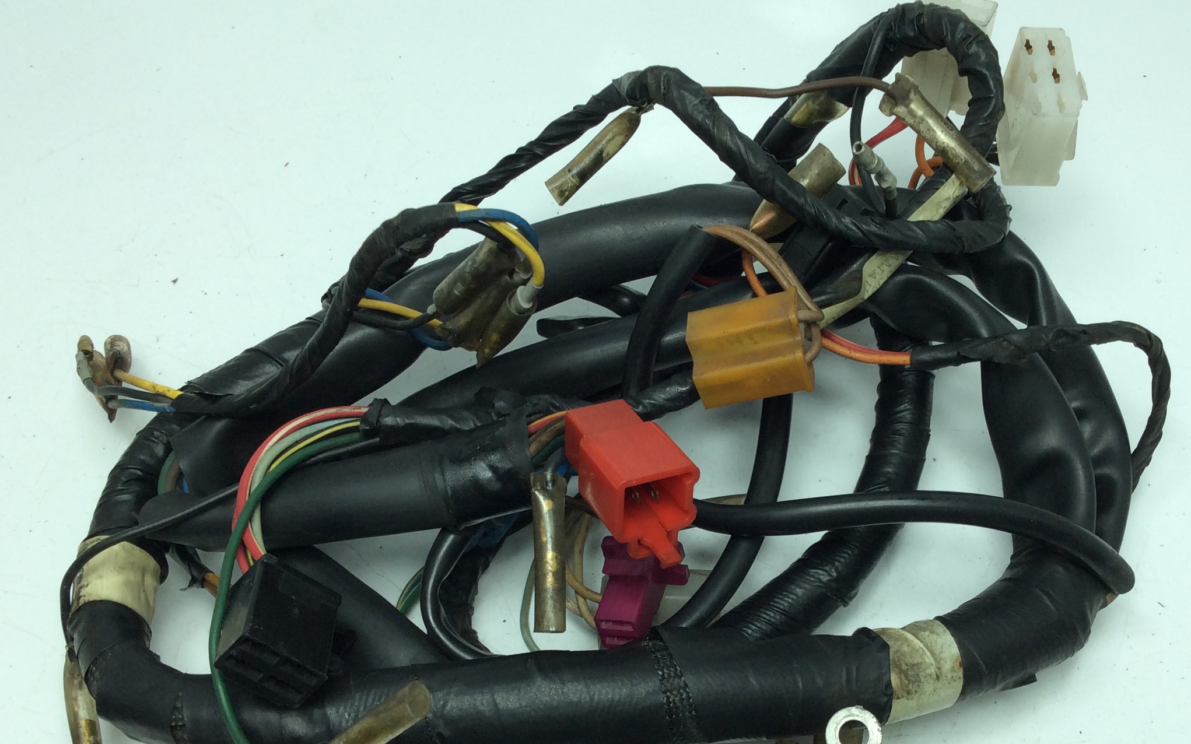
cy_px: 503
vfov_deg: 29.6
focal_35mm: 43
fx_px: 1396
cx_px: 678
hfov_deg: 46.1
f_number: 2.4
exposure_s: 1/267
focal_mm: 3.3
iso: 32
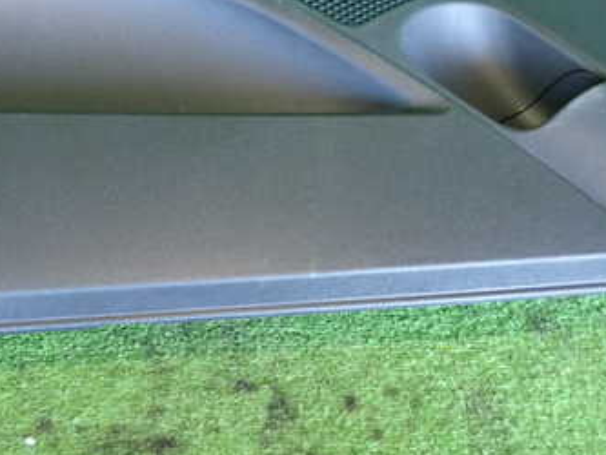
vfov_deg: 31.5
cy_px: 100
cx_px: 184
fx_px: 788
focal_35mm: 45
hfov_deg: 41.3
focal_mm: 4.5
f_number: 2
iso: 800
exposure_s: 1/50
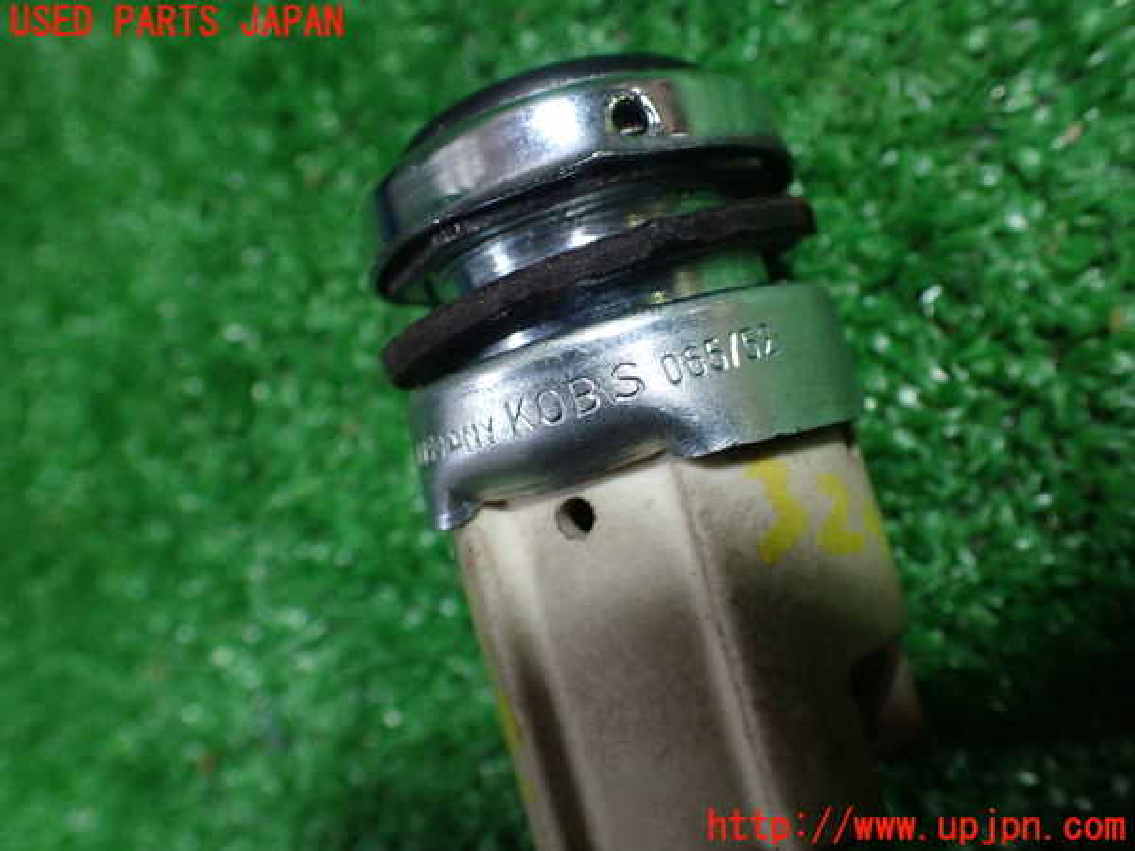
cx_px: 568
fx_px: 984
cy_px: 426
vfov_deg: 46.8
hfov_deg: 60.0
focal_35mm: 30
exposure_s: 1/125
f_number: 2.3
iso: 800
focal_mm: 5.4
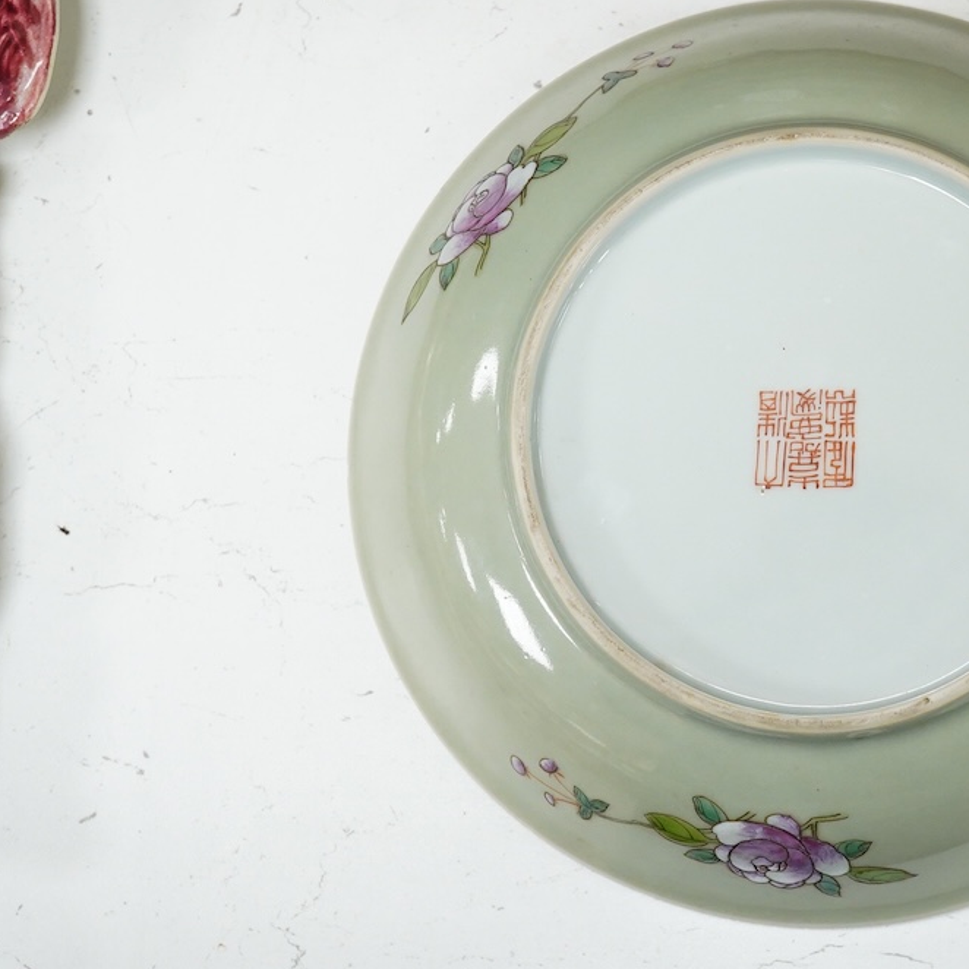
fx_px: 2059
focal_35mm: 65
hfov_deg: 26.0
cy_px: 452
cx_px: 768
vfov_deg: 26.5
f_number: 8
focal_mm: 30
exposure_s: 1/160
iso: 2500
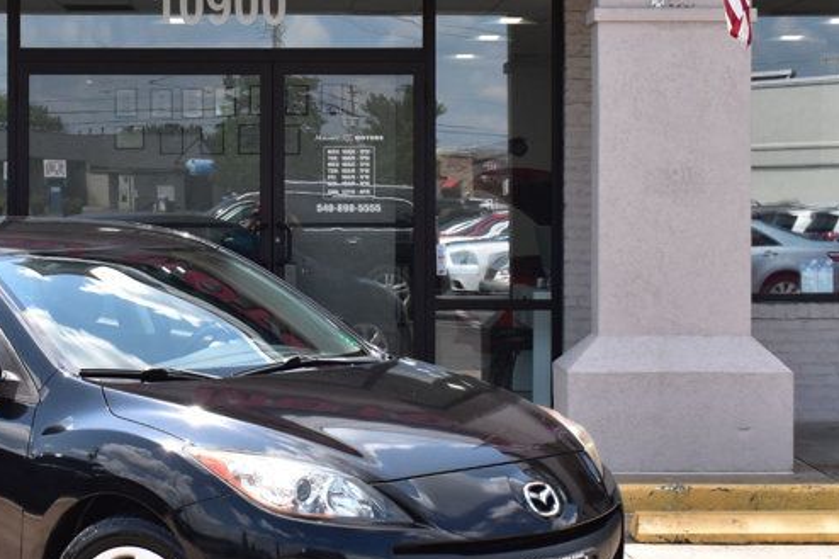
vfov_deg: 15.7
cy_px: 223
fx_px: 2027
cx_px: 248
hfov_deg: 23.2
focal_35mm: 87
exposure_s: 1/400
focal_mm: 28
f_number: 11
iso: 400
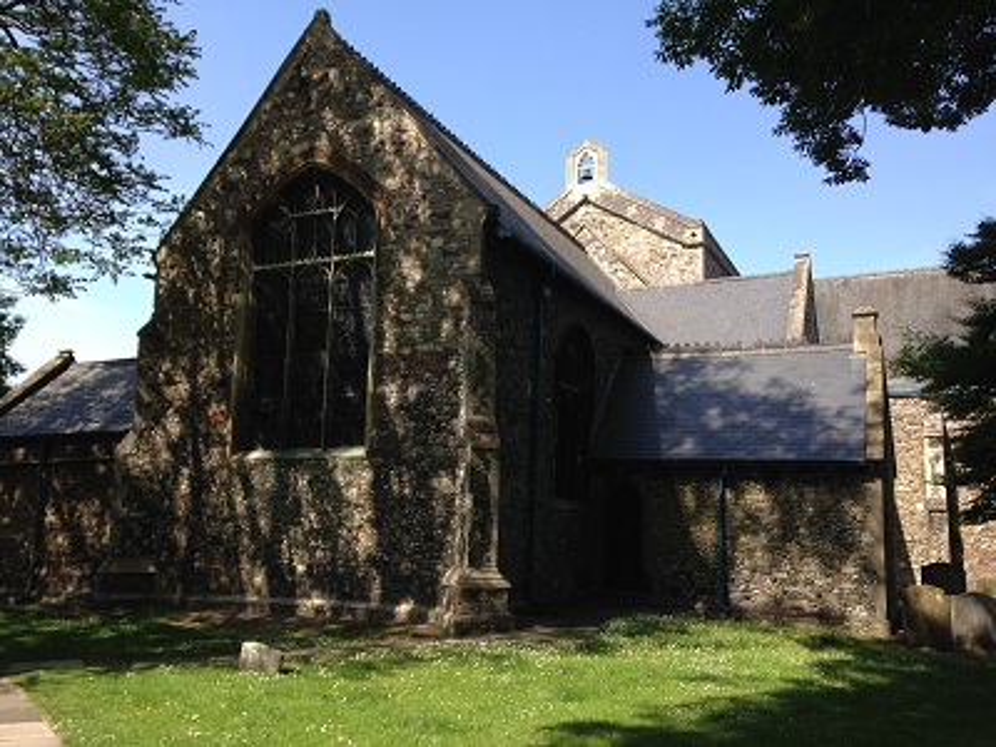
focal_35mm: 33
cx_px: 498
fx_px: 950
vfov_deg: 42.9
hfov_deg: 55.4
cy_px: 374
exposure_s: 1/638
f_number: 2.4
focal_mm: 4.12
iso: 50
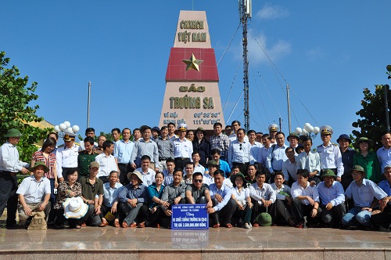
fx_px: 358
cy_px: 130
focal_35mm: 33
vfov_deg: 39.9
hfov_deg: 57.3
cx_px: 196
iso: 320
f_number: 16
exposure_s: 1/250
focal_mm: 22
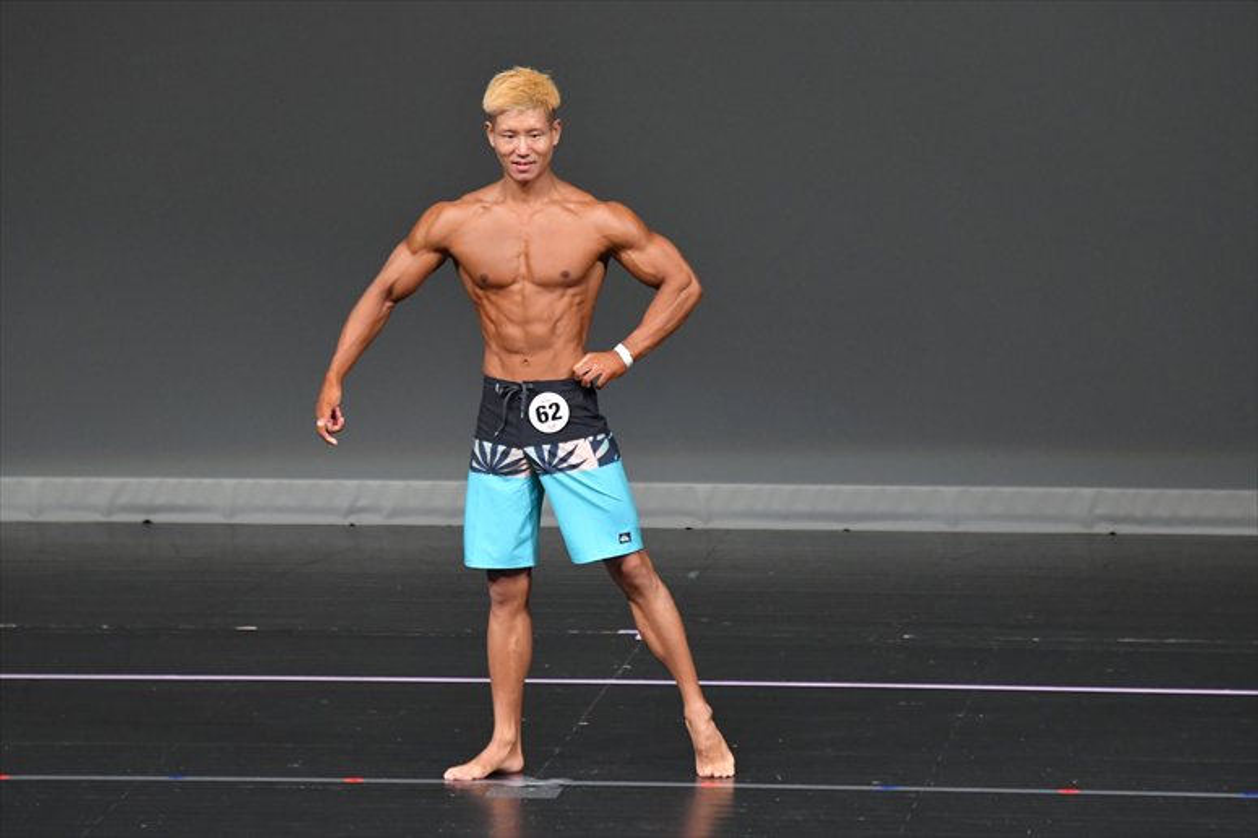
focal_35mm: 315
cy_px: 419
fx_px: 11002
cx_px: 629
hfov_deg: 6.5
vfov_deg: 4.4
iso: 4000
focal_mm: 210
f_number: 5.6
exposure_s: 1/400
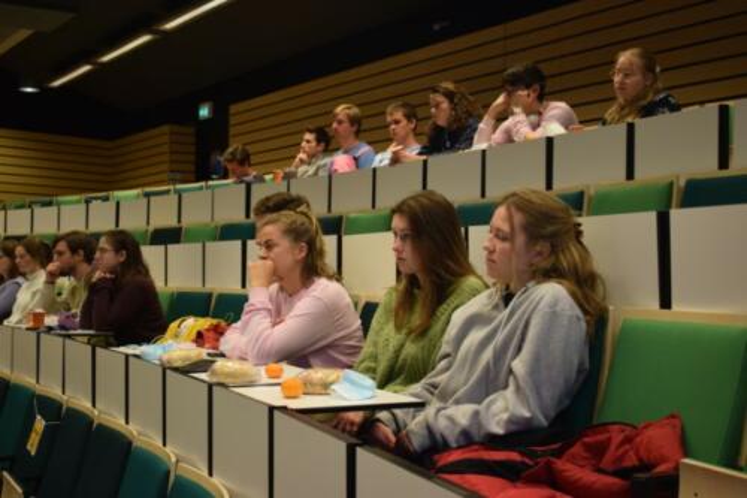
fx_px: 1058
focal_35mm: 51
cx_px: 374
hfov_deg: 38.9
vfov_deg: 26.5
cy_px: 249
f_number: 4.5
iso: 640
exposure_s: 1/60
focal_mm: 34
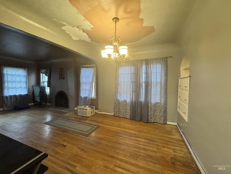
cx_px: 116
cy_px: 87
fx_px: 93
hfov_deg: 102.1
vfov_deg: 85.7
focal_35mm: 14
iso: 640
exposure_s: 1/60
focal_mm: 2.22
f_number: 2.2
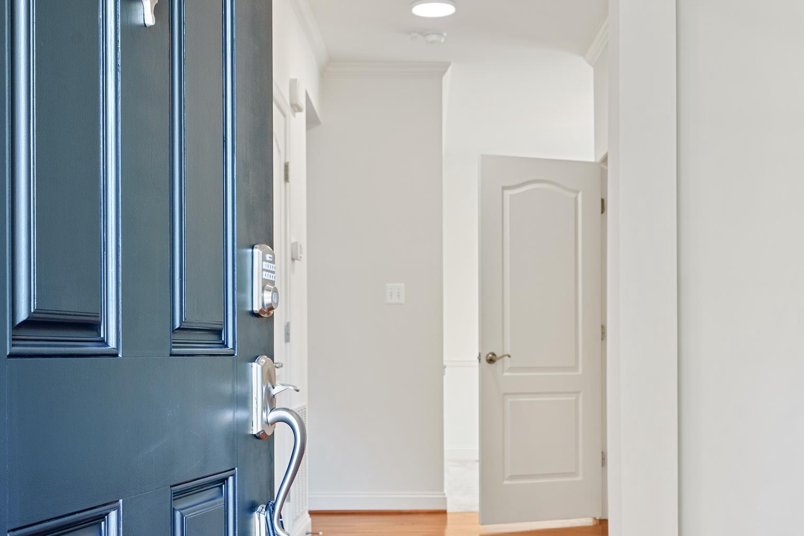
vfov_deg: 28.6
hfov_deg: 41.9
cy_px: 306
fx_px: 1049
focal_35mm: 47
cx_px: 435
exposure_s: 1/5
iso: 400
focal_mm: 35
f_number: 8
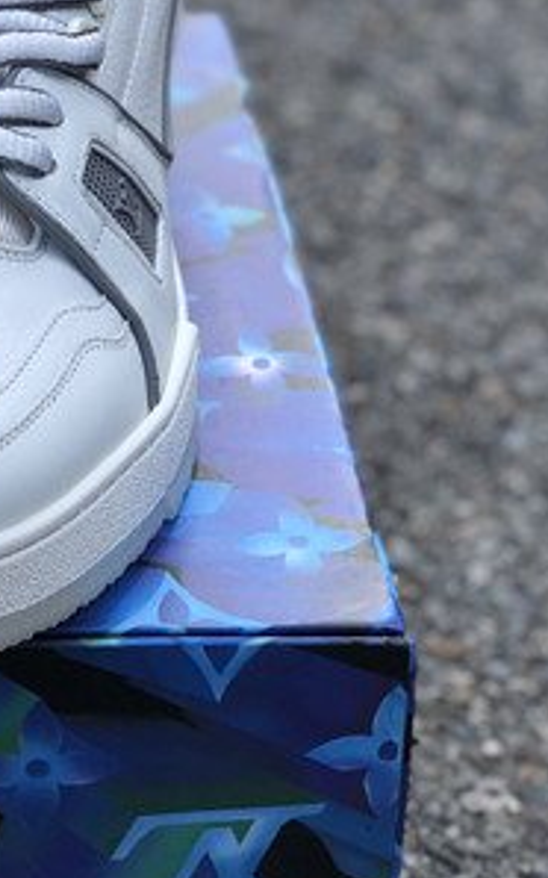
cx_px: -463
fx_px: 3277
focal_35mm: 137
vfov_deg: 15.2
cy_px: 225
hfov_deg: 9.1
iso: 16
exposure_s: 1/268
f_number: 2.4
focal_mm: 6
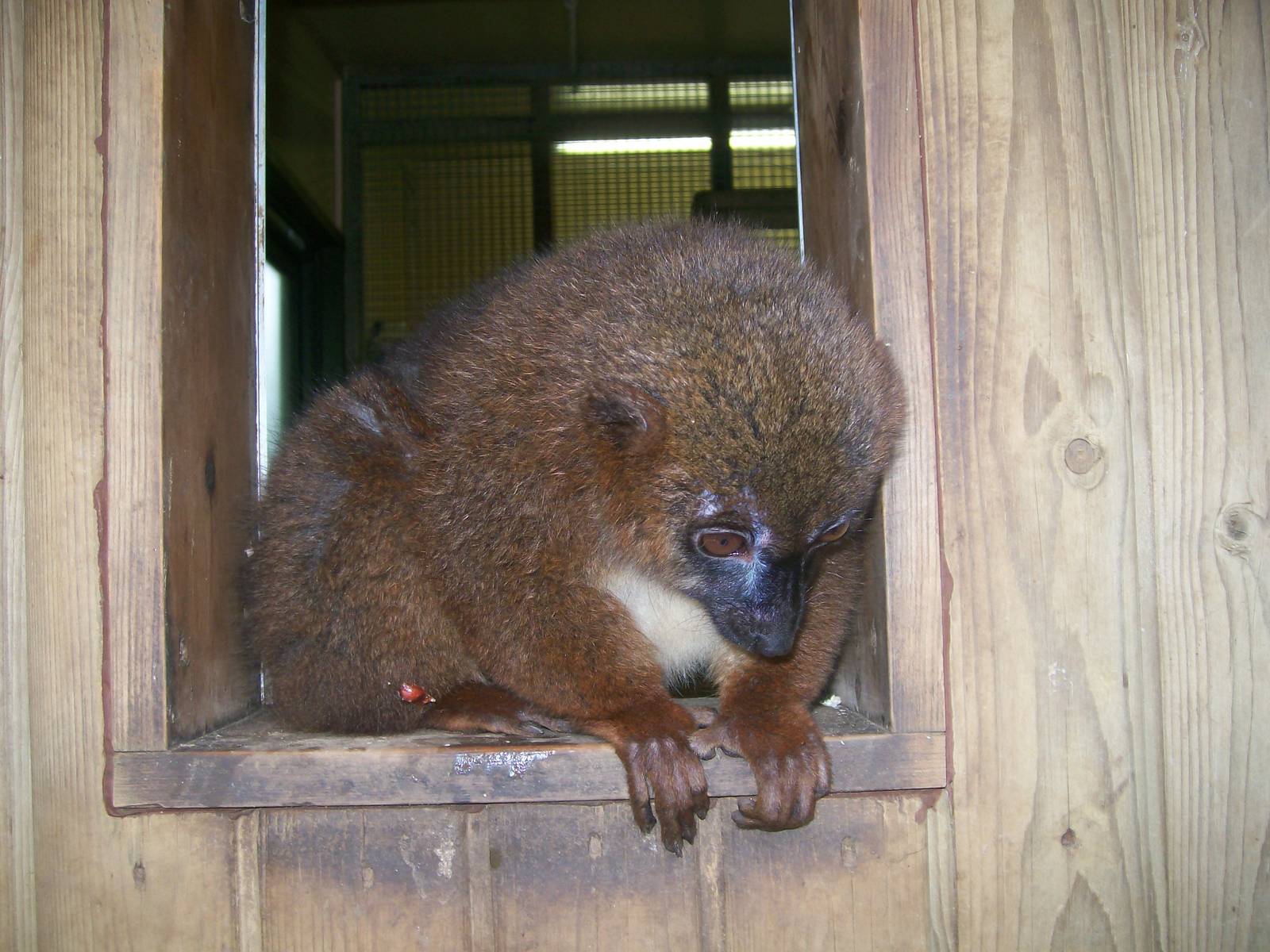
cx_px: 635
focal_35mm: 35
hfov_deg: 52.6
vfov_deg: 40.7
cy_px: 476
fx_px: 1284
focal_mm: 5.8
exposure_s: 1/64
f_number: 2.8
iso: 80
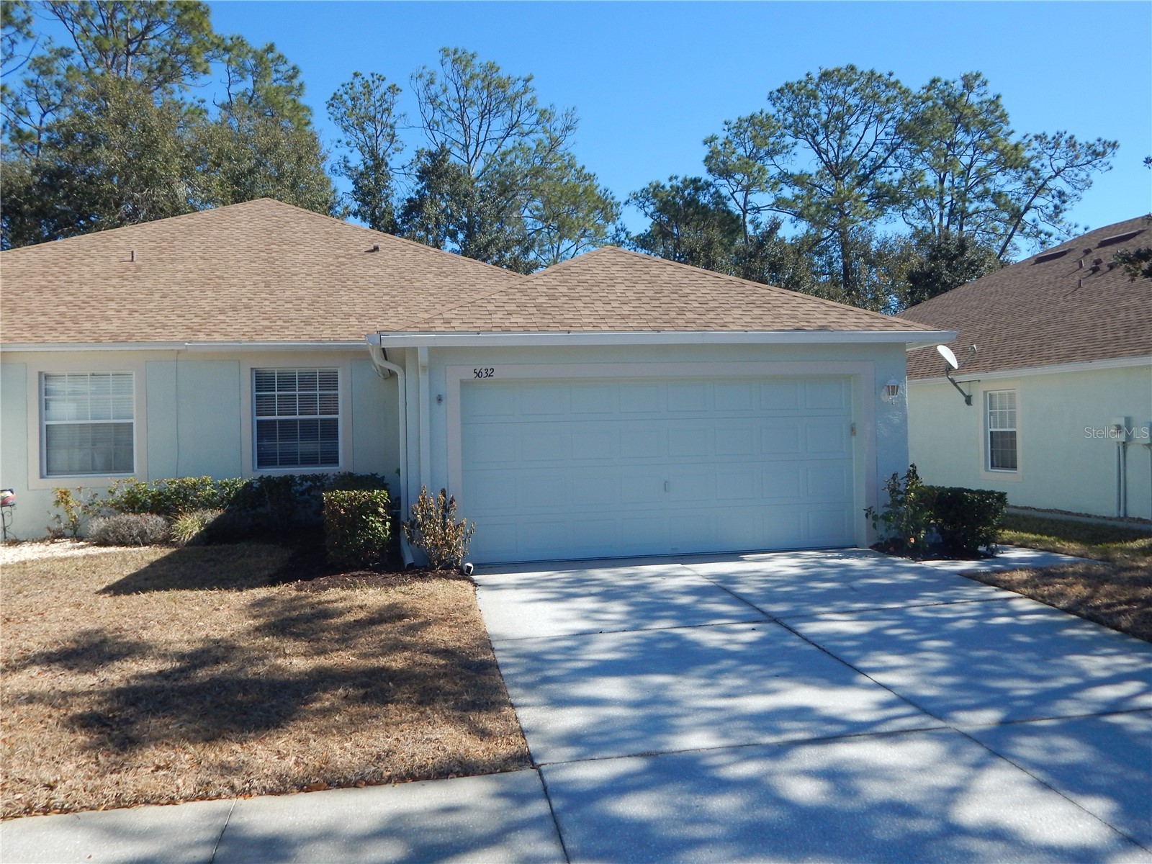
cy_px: 432
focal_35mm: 28
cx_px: 576
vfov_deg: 49.7
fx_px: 932
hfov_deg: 63.4
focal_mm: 5.1
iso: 125
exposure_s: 1/400
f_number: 6.3
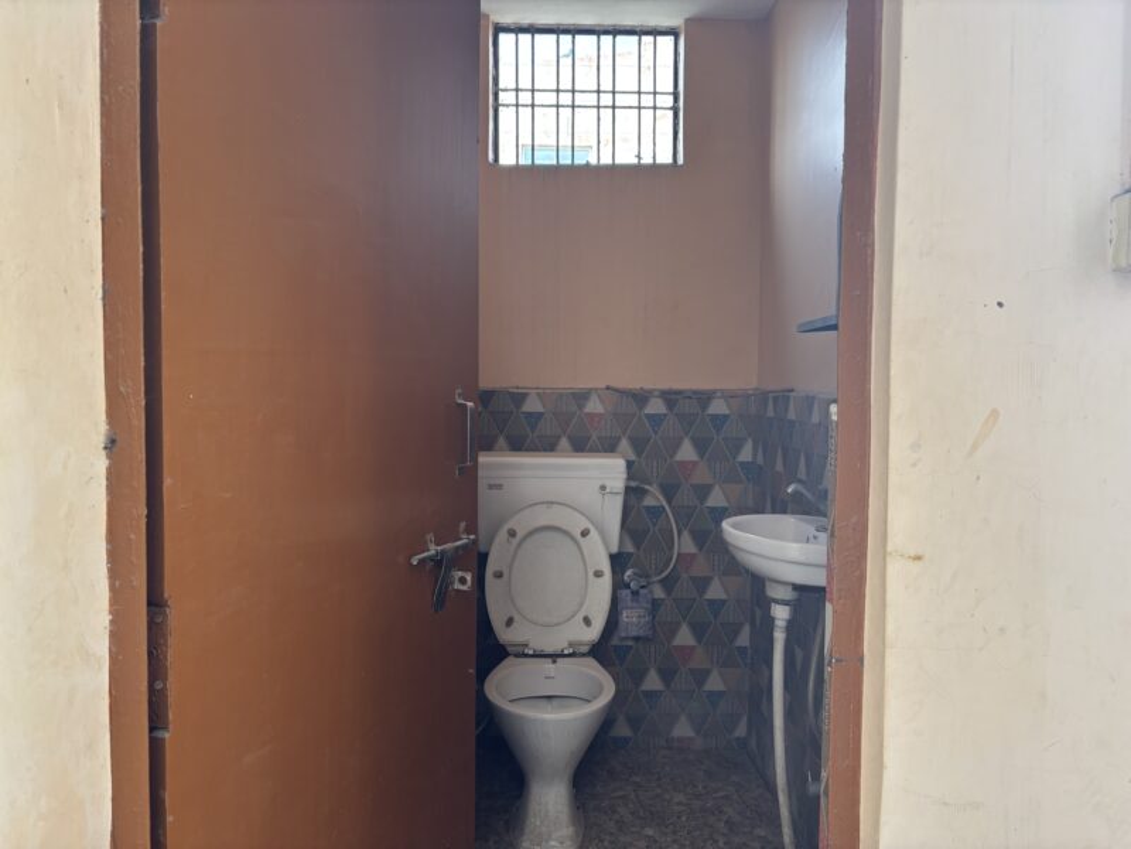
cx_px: 566
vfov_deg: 53.1
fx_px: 849
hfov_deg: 67.3
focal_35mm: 26
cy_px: 424
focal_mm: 5.96
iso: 100
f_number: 1.6
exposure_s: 1/121
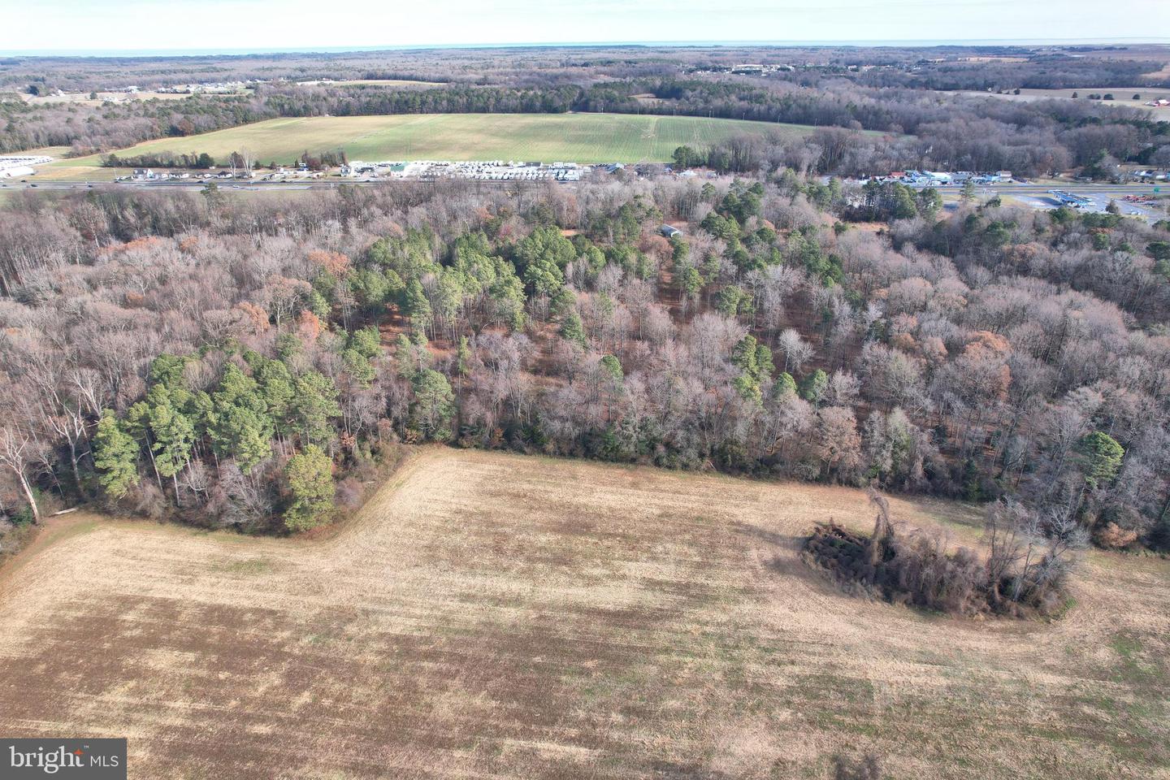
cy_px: 390
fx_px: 715
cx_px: 585
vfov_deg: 57.2
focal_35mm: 22
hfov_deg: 78.6
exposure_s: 1/640
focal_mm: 8.38
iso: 100
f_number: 2.8
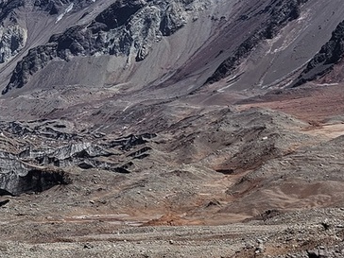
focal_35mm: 91
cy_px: -81
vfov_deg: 15.4
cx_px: -198
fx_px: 904
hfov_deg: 18.6
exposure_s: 1/1132
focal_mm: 6.3
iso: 10
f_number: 1.7
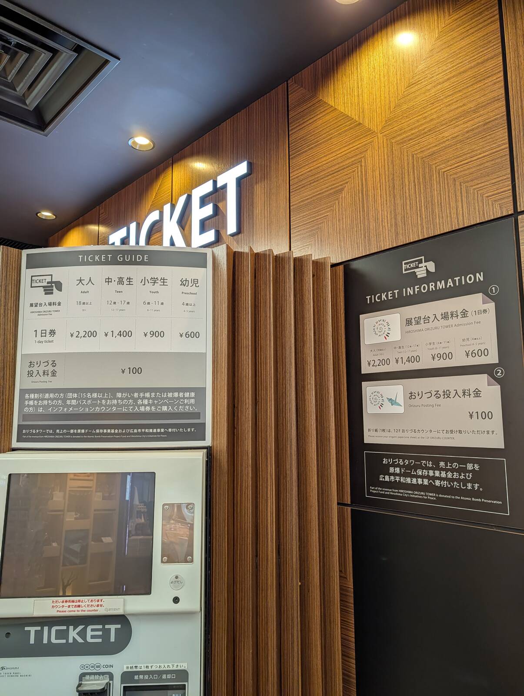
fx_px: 483
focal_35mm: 24
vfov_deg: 71.5
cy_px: 348
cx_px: 262
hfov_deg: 56.9
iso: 148
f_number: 1.68
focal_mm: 6.9
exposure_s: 1/242
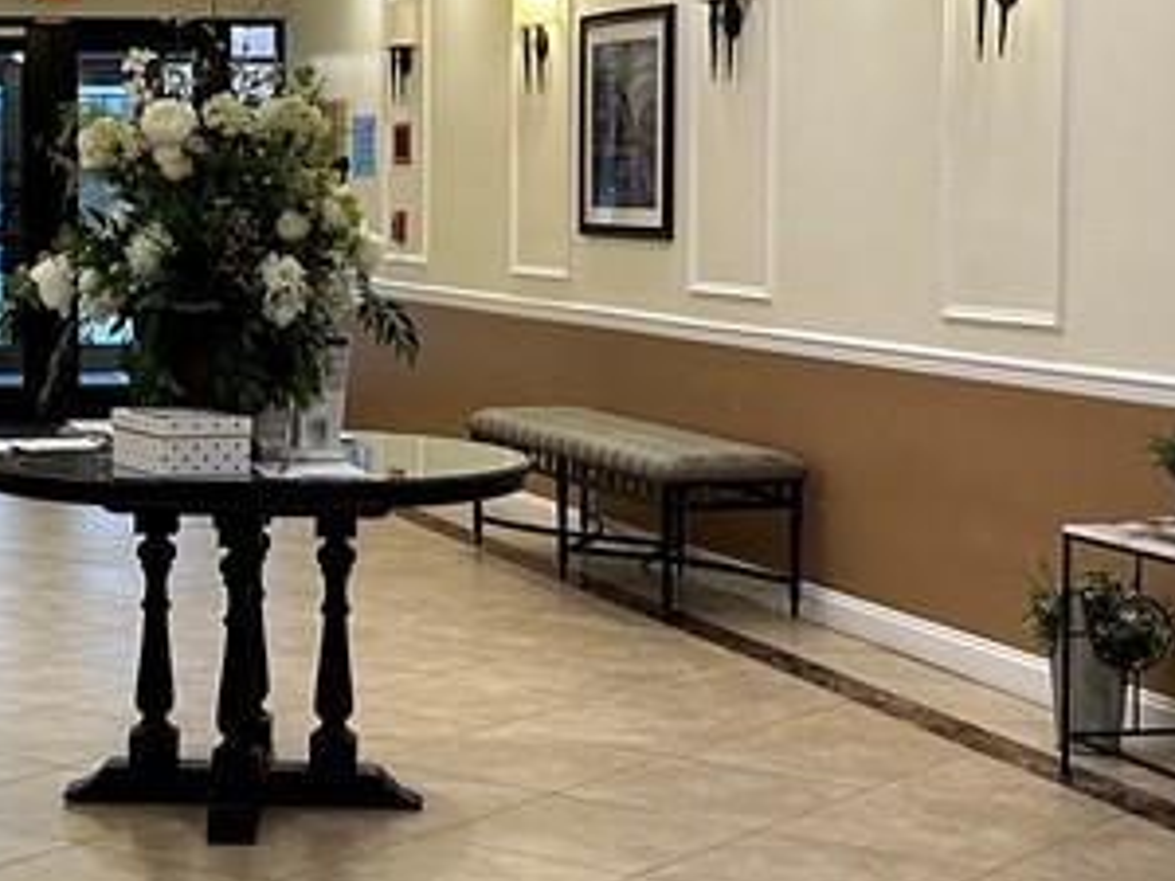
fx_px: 2783
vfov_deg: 17.9
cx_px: 208
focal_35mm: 82
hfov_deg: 23.4
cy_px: 282
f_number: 1.78
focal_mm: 6.86
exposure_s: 1/120
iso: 200
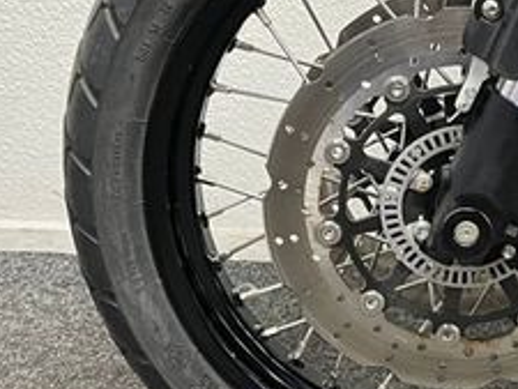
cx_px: 502
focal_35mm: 74
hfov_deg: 25.2
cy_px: 157
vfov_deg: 19.9
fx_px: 1108
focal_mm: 5.1
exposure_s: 1/50
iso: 400
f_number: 1.6
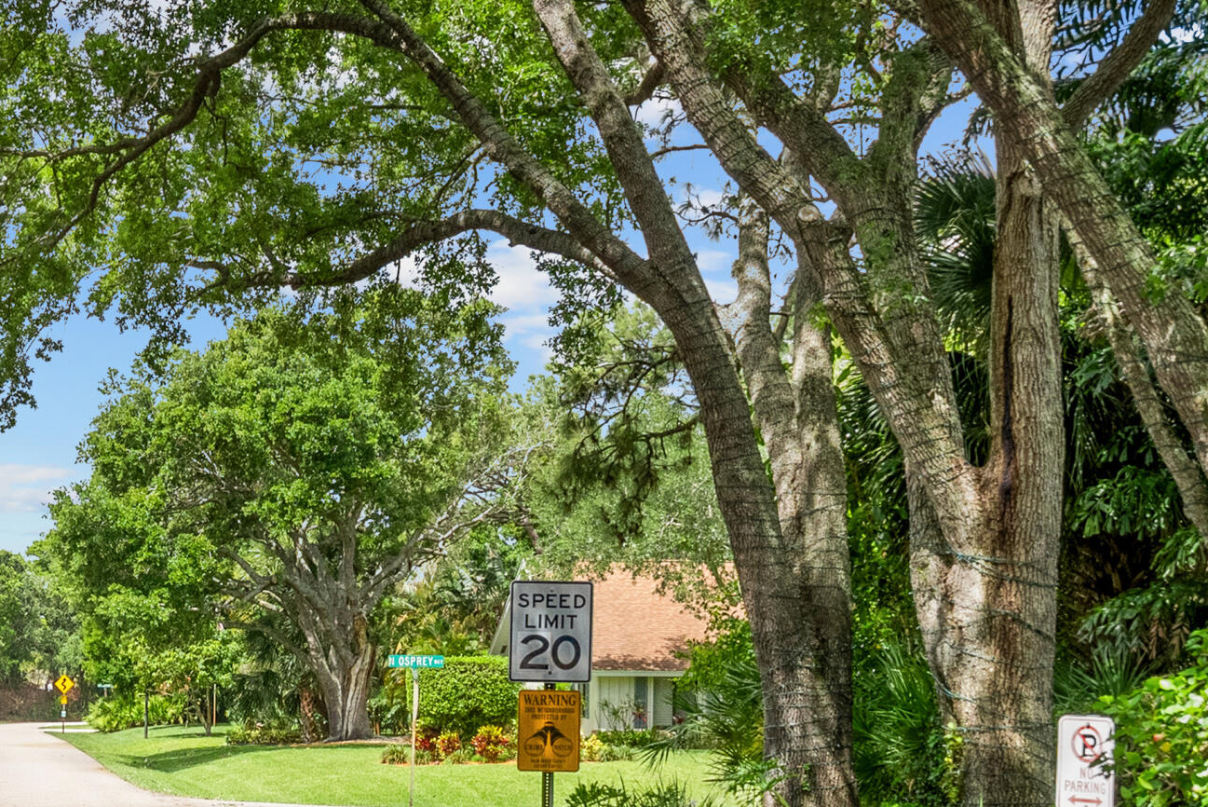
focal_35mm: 74
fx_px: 2484
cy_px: 697
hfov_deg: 25.9
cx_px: -10
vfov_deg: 18.2
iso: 1600
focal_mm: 32
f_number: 8
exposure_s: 1/250
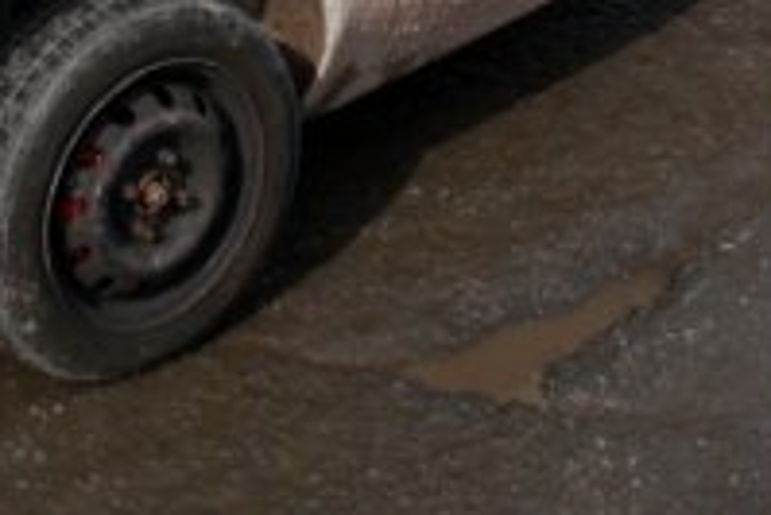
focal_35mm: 106
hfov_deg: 19.0
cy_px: -290
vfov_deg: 12.2
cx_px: 139
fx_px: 2272
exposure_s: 1/1250
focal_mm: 22
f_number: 4
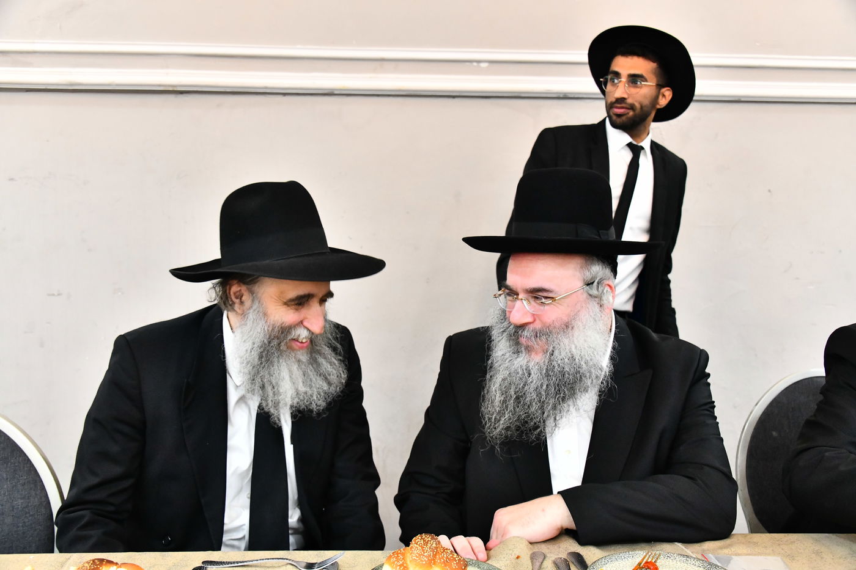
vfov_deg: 36.9
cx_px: 428
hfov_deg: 53.1
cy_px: 285
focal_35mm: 36
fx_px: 856
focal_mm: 36
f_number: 5.6
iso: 5000
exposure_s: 1/125
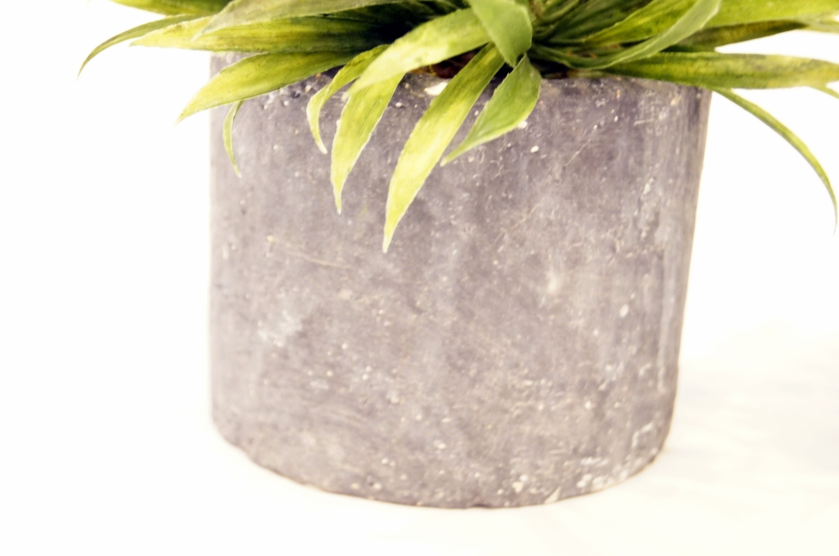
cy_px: 278
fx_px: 1222
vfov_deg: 25.7
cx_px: 420
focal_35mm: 52
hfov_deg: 37.9
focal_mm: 35
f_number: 5
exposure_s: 1/15
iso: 3200
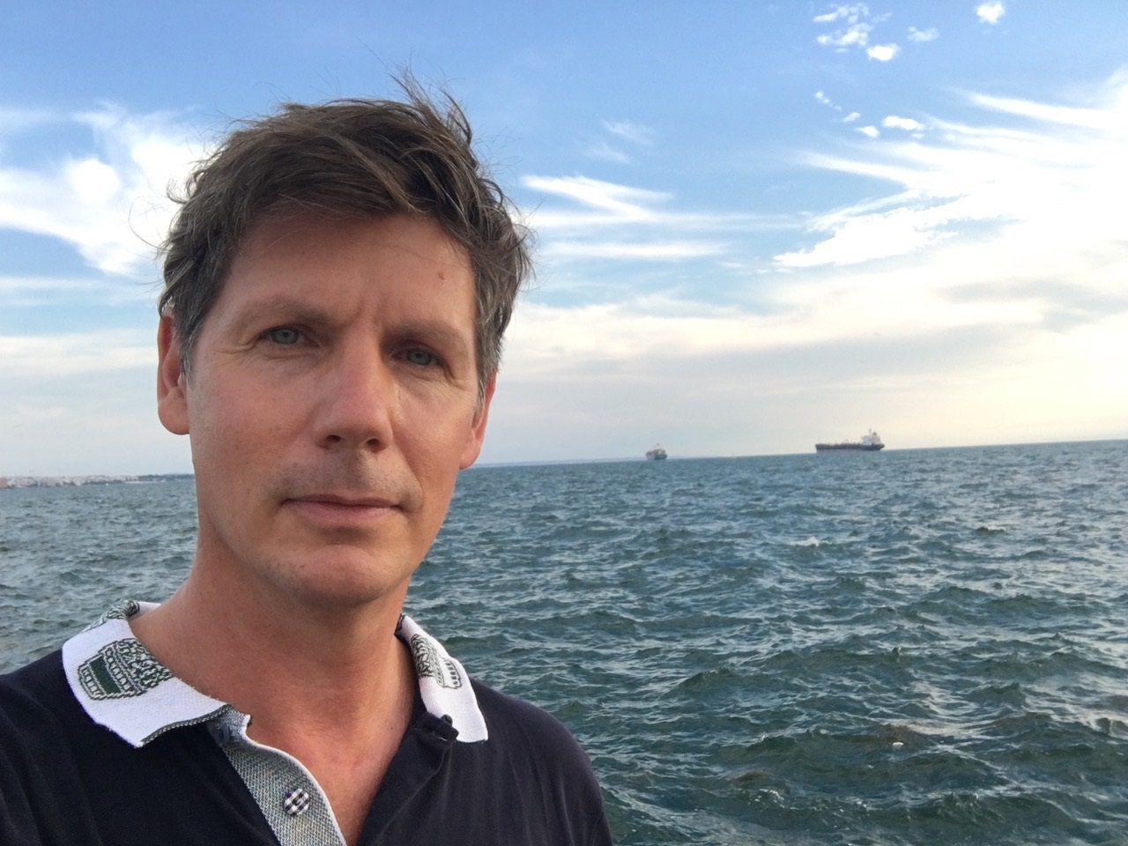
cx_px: 564
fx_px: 1010
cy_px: 423
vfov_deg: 45.4
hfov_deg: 58.4
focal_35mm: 31
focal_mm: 2.65
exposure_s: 1/477
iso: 32
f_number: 2.2
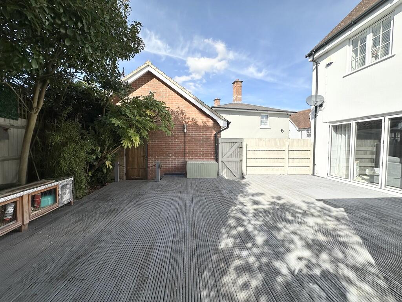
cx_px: 201
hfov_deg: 102.1
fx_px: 163
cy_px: 151
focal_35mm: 14
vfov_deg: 85.7
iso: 50
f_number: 2.2
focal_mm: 2.22
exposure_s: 1/1531
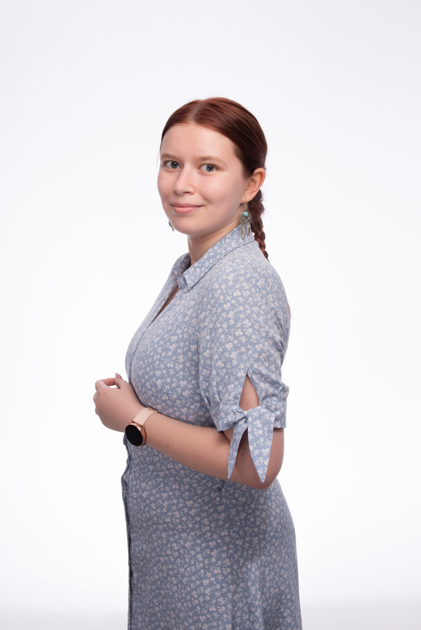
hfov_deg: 41.2
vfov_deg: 58.7
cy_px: 315
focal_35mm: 32
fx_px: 561
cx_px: 210
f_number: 8
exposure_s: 1/200
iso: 64
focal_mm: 32
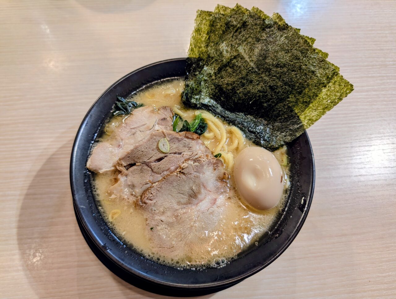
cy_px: 150
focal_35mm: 24
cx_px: 198
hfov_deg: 71.5
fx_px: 275
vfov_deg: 56.9
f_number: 1.68
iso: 29
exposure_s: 1/50
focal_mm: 6.9
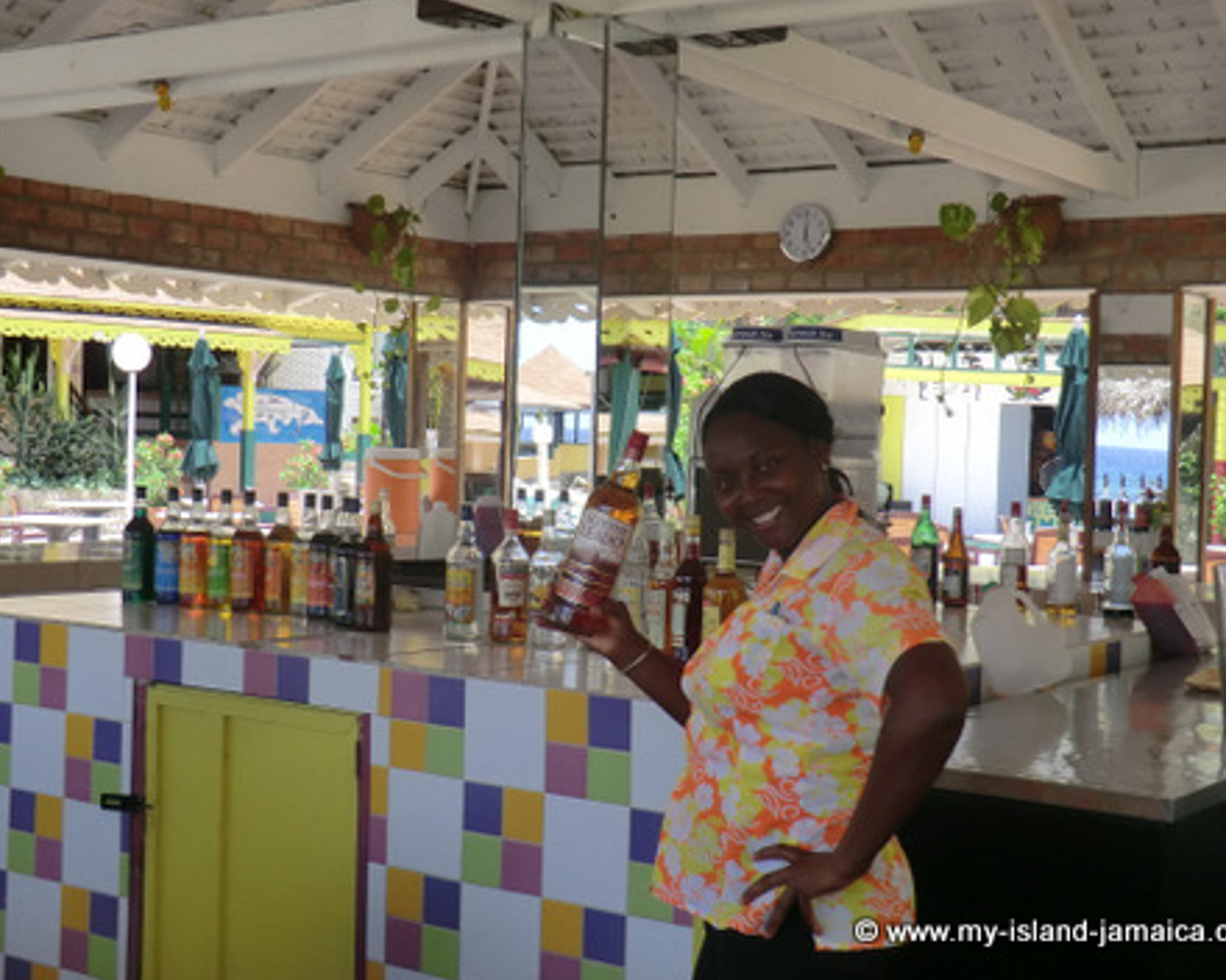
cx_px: 649
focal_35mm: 50
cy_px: 484
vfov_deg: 30.3
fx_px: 1814
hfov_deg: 37.3
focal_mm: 8.4
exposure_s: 1/200
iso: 64
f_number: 4
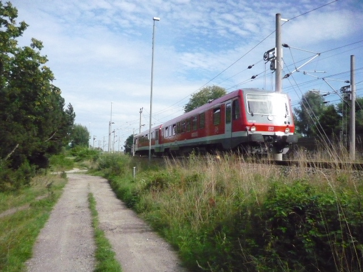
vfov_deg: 42.9
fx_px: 346
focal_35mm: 33
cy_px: 136
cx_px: 182
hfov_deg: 55.4
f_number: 8
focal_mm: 5.5
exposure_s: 1/2000
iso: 1600
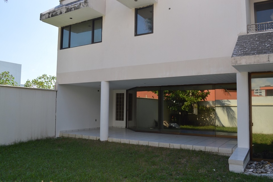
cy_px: 91
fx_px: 227
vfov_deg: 43.5
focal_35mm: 30
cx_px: 136
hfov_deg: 62.0
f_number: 7.1
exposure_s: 1/200
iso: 100
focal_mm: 20
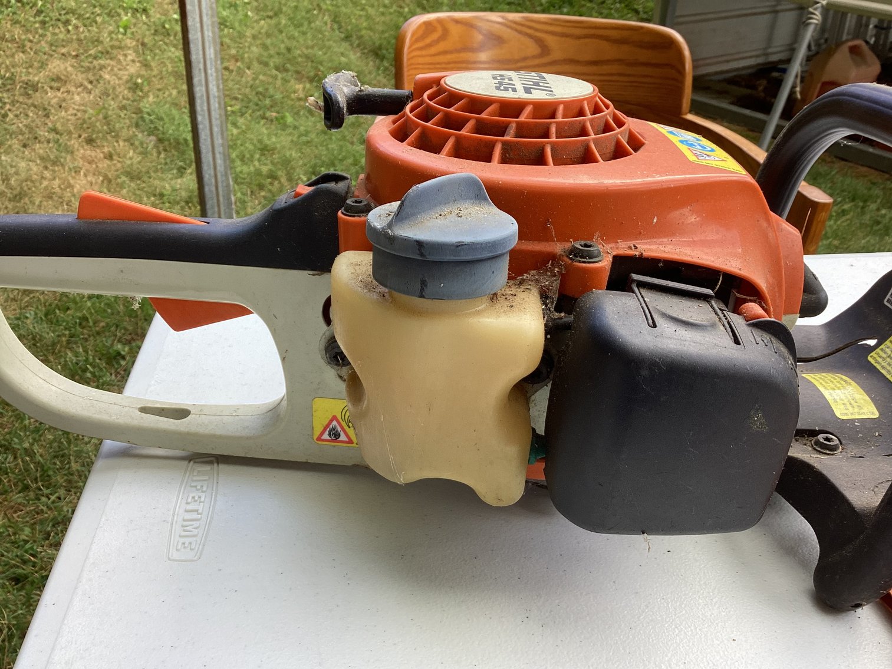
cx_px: 446
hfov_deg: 58.3
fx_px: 799
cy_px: 334
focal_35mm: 31
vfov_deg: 45.4
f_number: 2.4
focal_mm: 3.3
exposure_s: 1/120
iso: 32
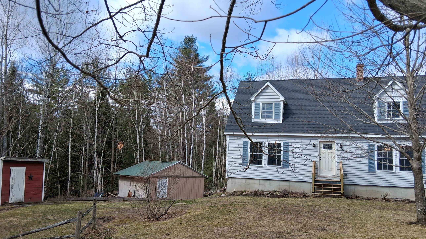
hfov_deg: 59.5
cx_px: 214
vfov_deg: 35.6
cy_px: 123
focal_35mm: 33
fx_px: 373
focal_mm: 3.98
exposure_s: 1/412
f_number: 1.8
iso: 25
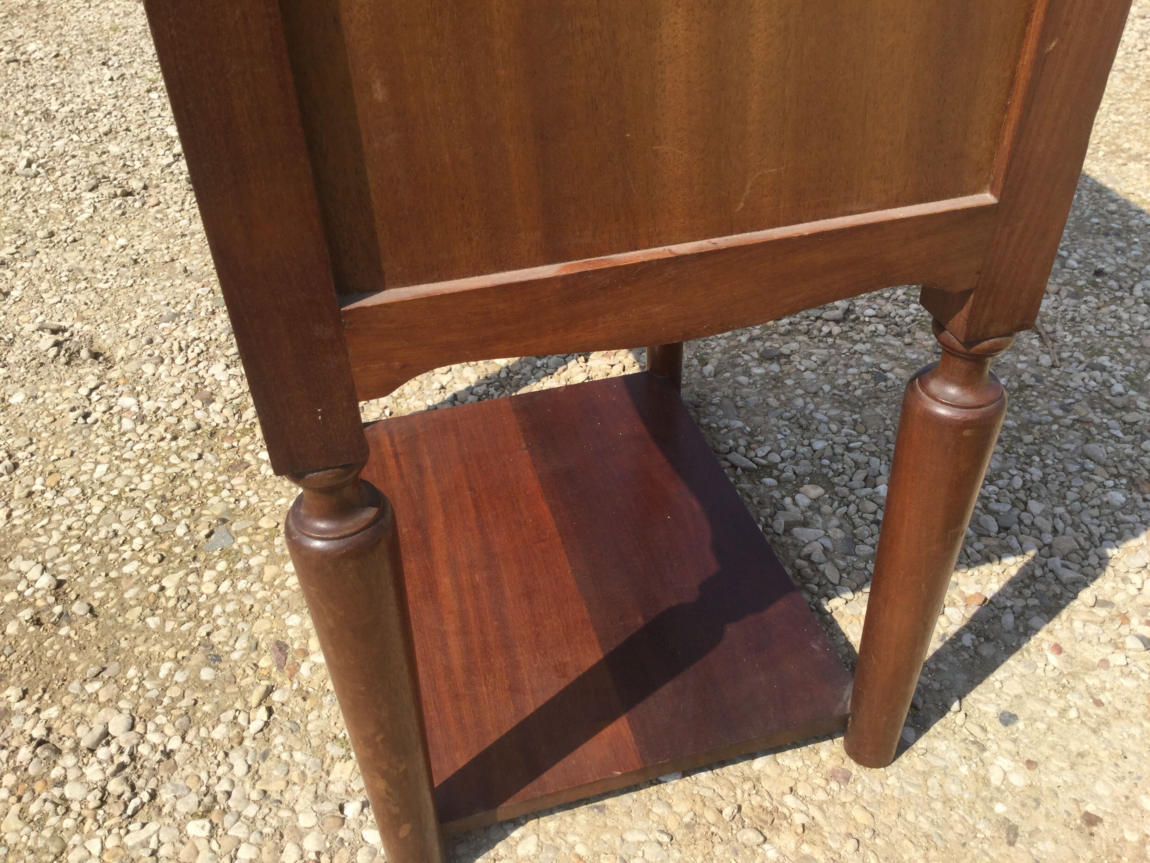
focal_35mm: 31
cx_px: 575
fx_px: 1030
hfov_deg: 58.4
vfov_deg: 45.4
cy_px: 432
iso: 25
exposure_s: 1/916
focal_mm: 3.3
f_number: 2.4
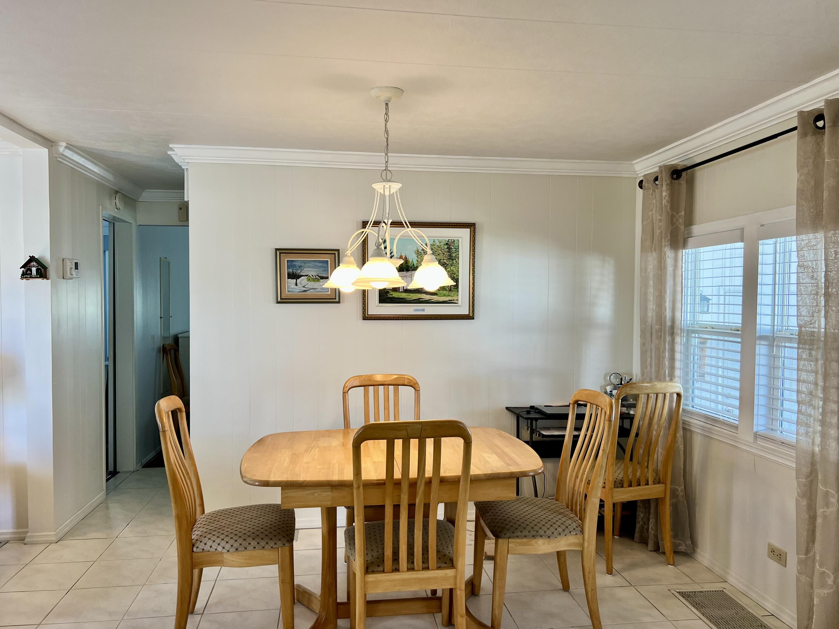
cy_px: 314
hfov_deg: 67.3
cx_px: 420
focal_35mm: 26
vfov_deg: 53.1
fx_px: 630
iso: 100
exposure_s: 1/120
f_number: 1.5
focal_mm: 5.7
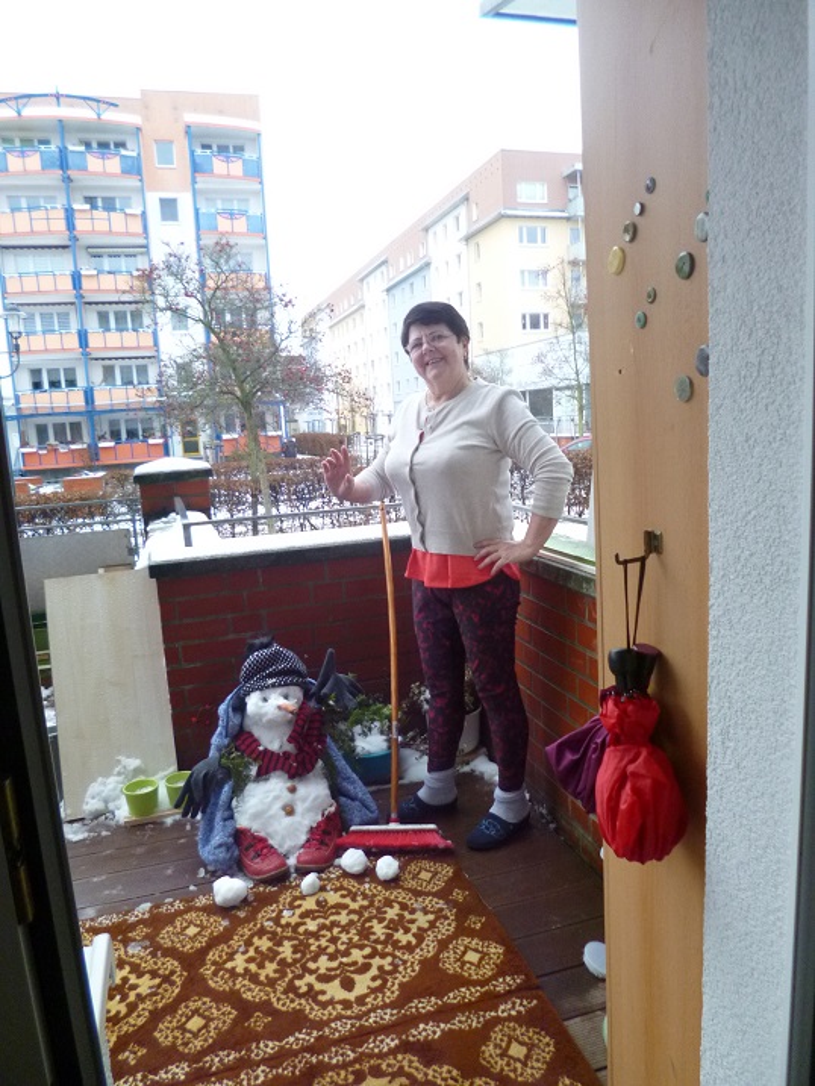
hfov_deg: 56.8
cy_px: 543
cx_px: 408
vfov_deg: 71.6
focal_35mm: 24
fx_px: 753
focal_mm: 4.3
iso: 320
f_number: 2.5
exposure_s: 1/60
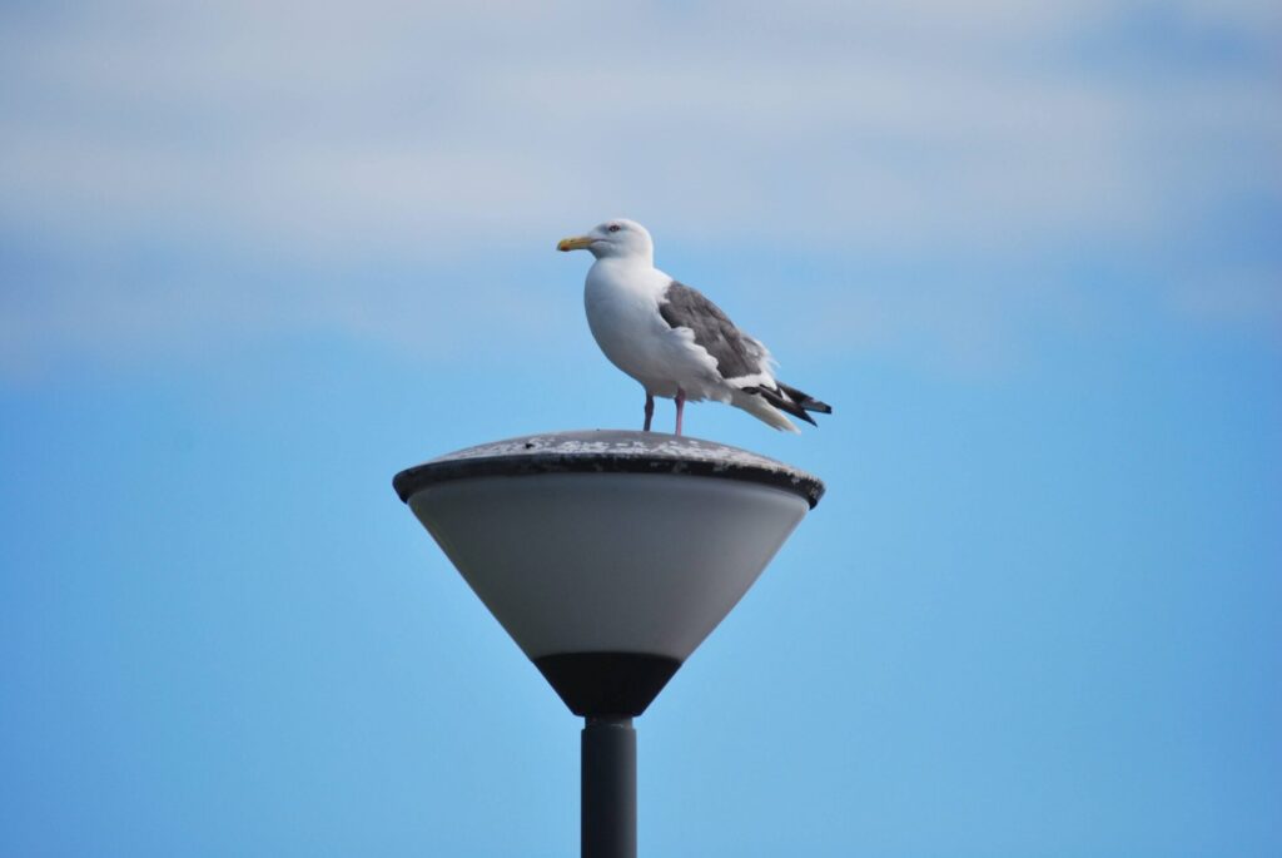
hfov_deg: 4.6
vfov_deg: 3.1
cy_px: 429
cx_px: 641
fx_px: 16041
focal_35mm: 450
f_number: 5.6
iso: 200
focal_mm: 300
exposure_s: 1/1000
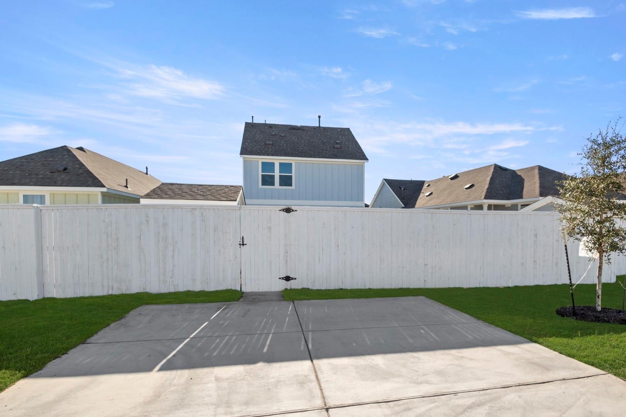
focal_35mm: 36
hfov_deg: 53.2
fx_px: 626
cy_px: 208
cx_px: 313
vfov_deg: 36.8
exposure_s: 1/640
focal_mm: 24
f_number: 8
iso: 400
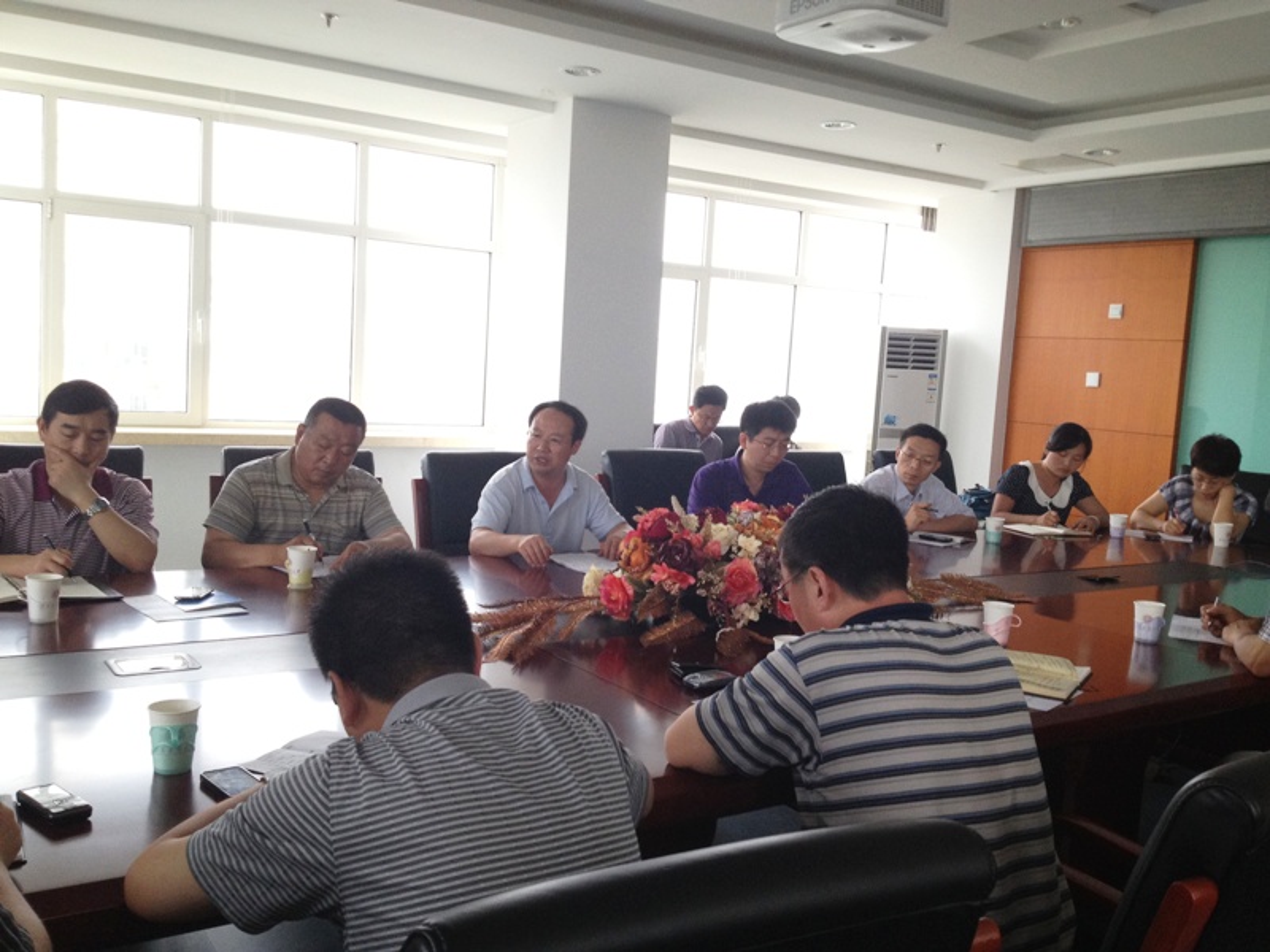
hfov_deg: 52.6
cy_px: 476
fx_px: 1284
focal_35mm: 35
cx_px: 635
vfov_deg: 40.7
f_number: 2.4
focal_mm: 4.28
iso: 125
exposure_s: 1/120
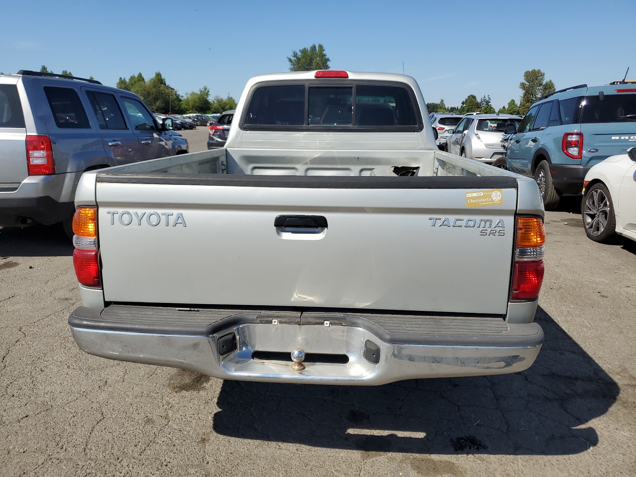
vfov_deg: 53.1
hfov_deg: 67.3
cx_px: 318
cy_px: 238
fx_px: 478
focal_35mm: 26
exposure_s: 1/5000
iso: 50
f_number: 1.5
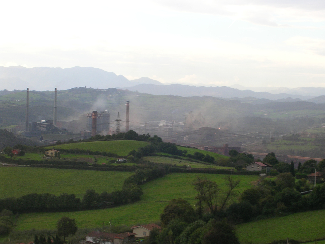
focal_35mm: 115
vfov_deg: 12.9
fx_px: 1080
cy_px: 122
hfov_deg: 17.1
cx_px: 162
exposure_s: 1/71.3
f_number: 4.9
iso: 50
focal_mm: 17.4
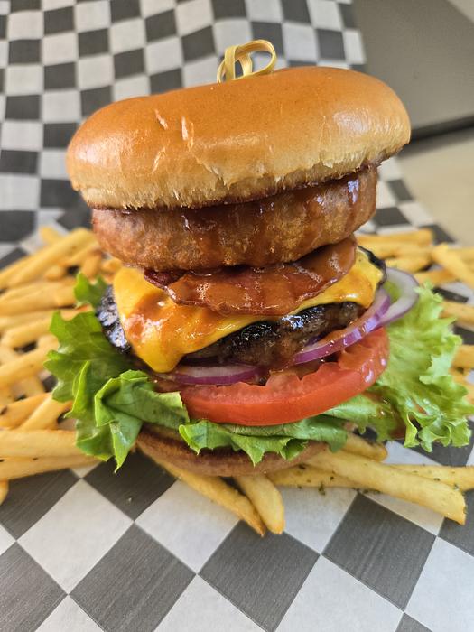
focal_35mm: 23
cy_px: 316
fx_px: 420
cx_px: 237
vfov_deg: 73.9
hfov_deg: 58.9
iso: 200
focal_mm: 5.4
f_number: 1.8
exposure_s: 1/120
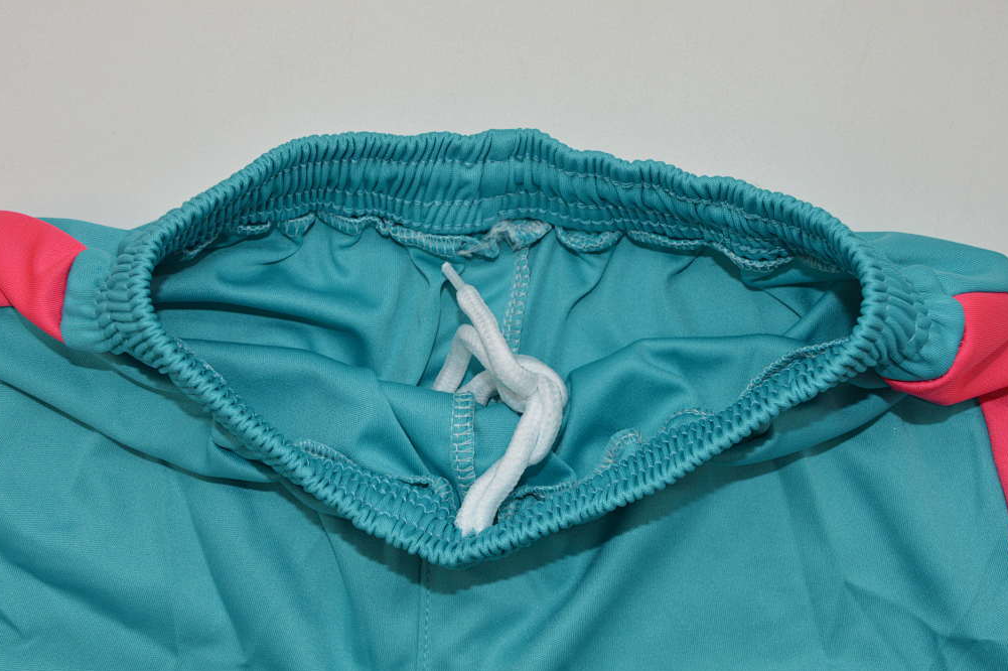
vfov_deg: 24.6
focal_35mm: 55
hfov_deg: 36.3
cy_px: 338
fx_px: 1539
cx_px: 500
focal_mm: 34
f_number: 10
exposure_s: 1/200
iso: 400
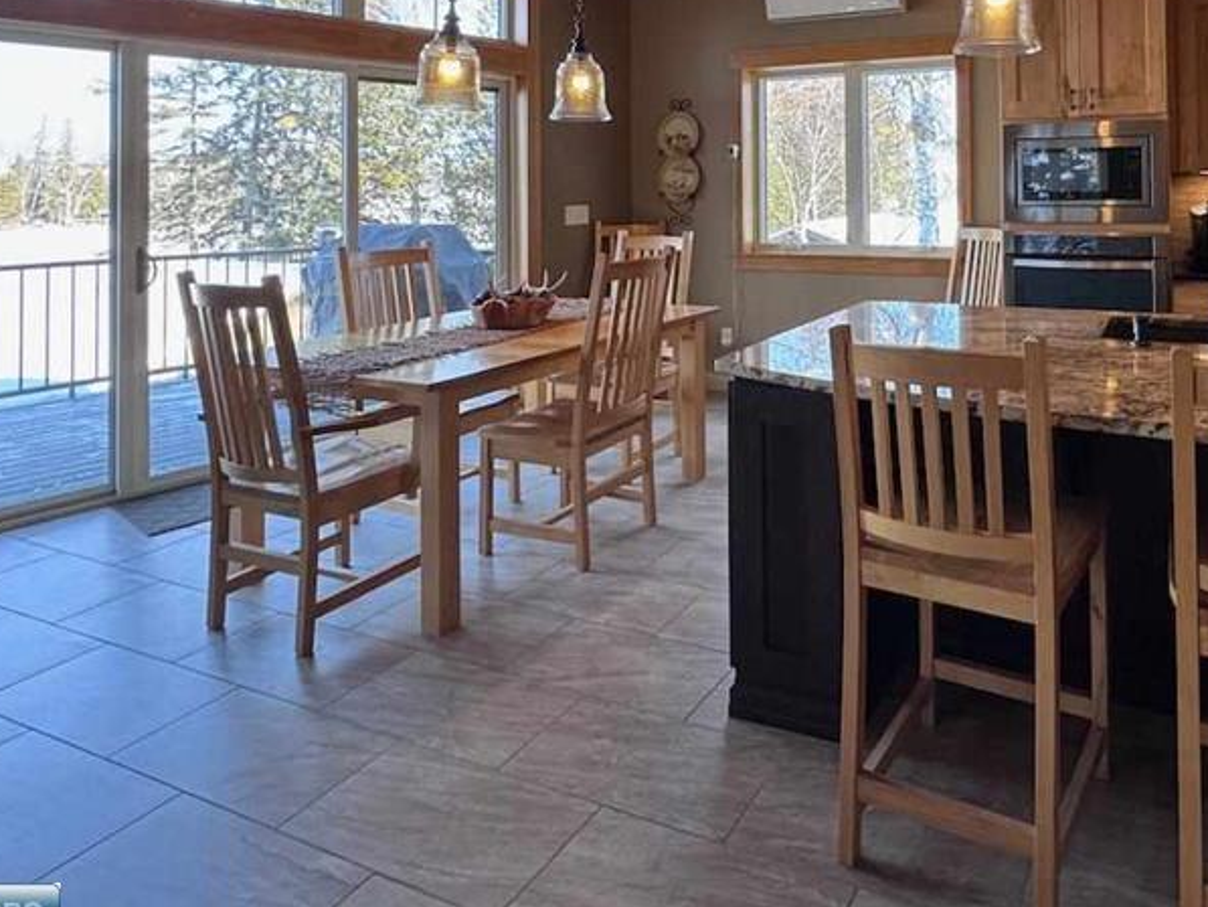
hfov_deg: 67.9
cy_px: 166
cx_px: 876
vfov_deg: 52.7
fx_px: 838
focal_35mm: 24
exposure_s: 1/125
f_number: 2.2
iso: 200
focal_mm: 2.22
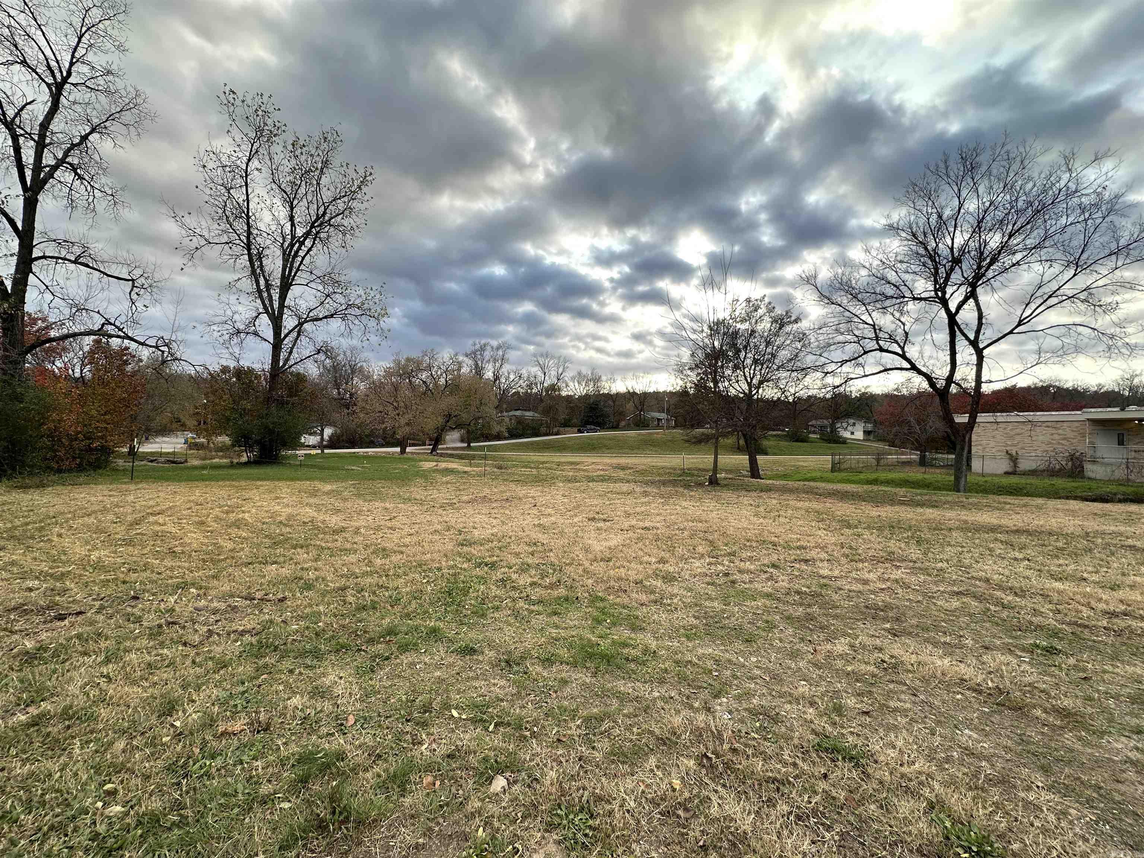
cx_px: 572
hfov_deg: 102.1
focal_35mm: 14
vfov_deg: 85.7
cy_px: 429
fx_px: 463
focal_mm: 2.22
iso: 40
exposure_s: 1/264
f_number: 2.2
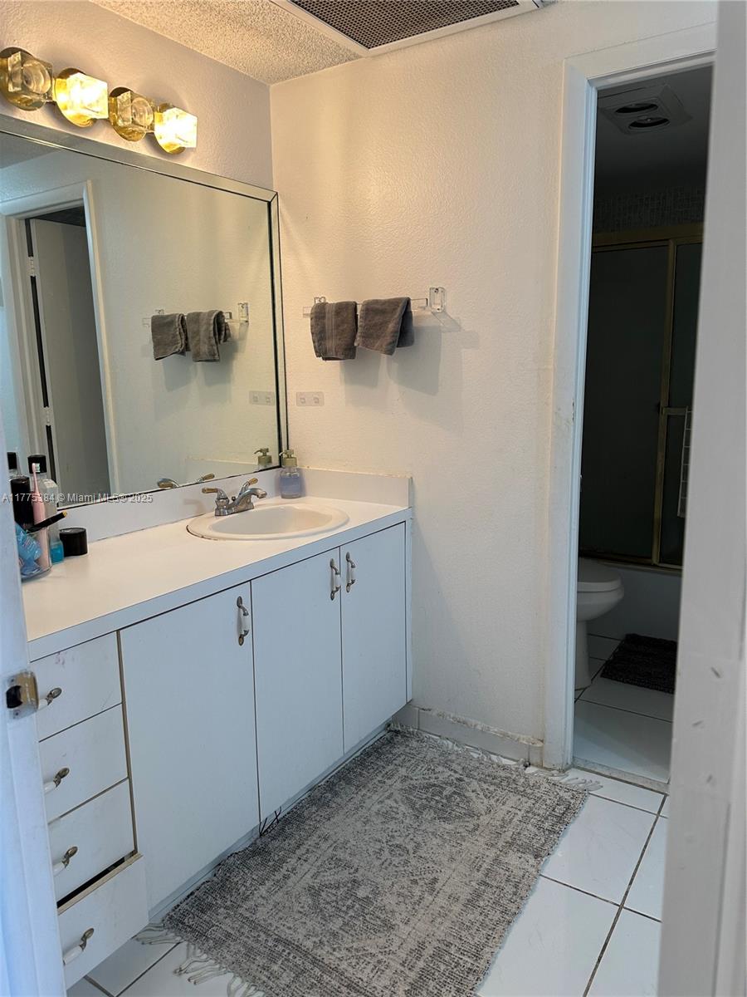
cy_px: 498
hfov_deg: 56.8
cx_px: 374
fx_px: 691
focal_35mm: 24
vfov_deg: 71.6
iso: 125
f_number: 1.78
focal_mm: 6.86
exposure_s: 1/60
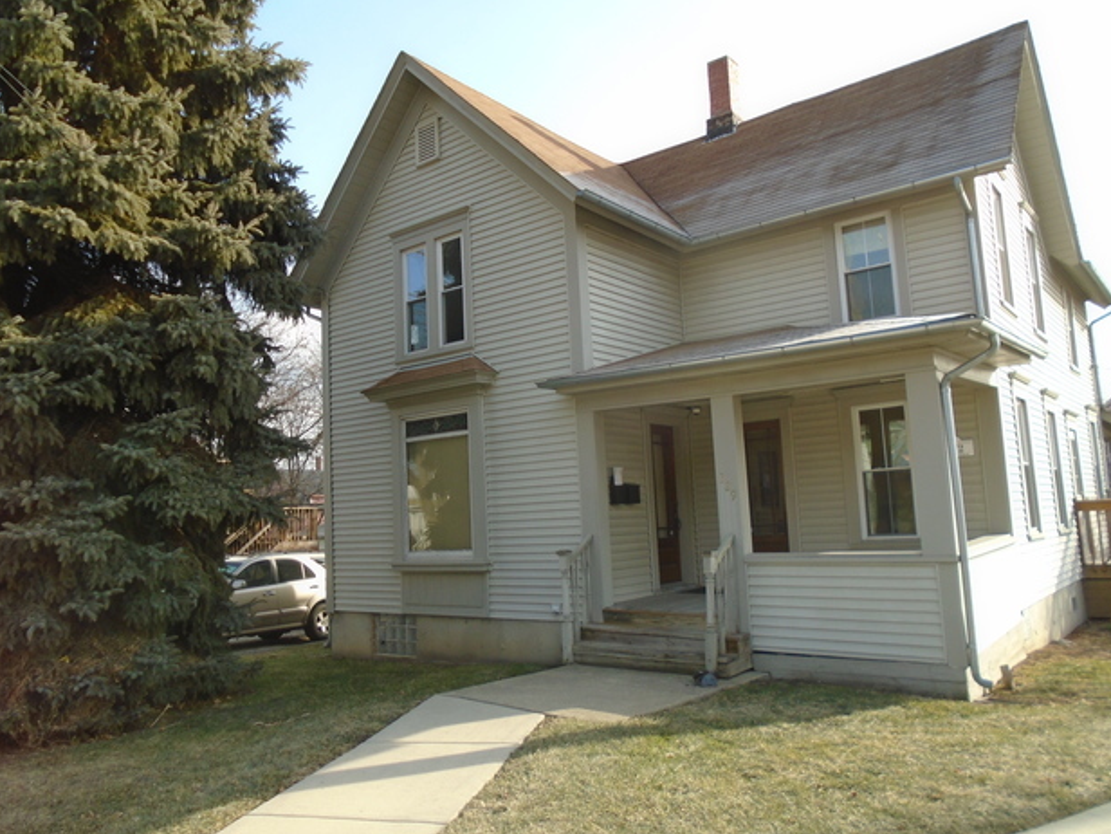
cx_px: 545
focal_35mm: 27
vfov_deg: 51.4
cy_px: 417
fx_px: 867
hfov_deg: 65.3
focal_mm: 4.6
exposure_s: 1/400
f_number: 3.2
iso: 100
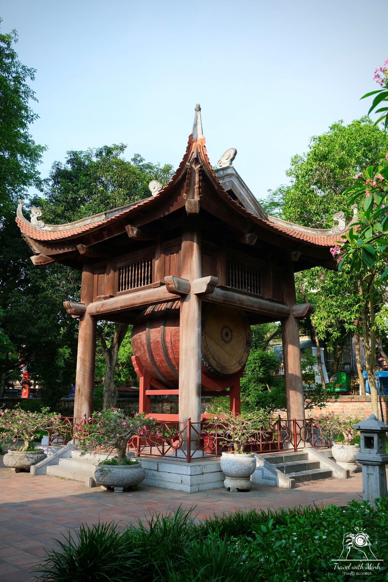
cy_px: 291
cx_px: 194
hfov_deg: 41.1
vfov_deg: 58.7
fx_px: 517
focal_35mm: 32
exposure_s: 1/1800
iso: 800
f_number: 4
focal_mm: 21.2
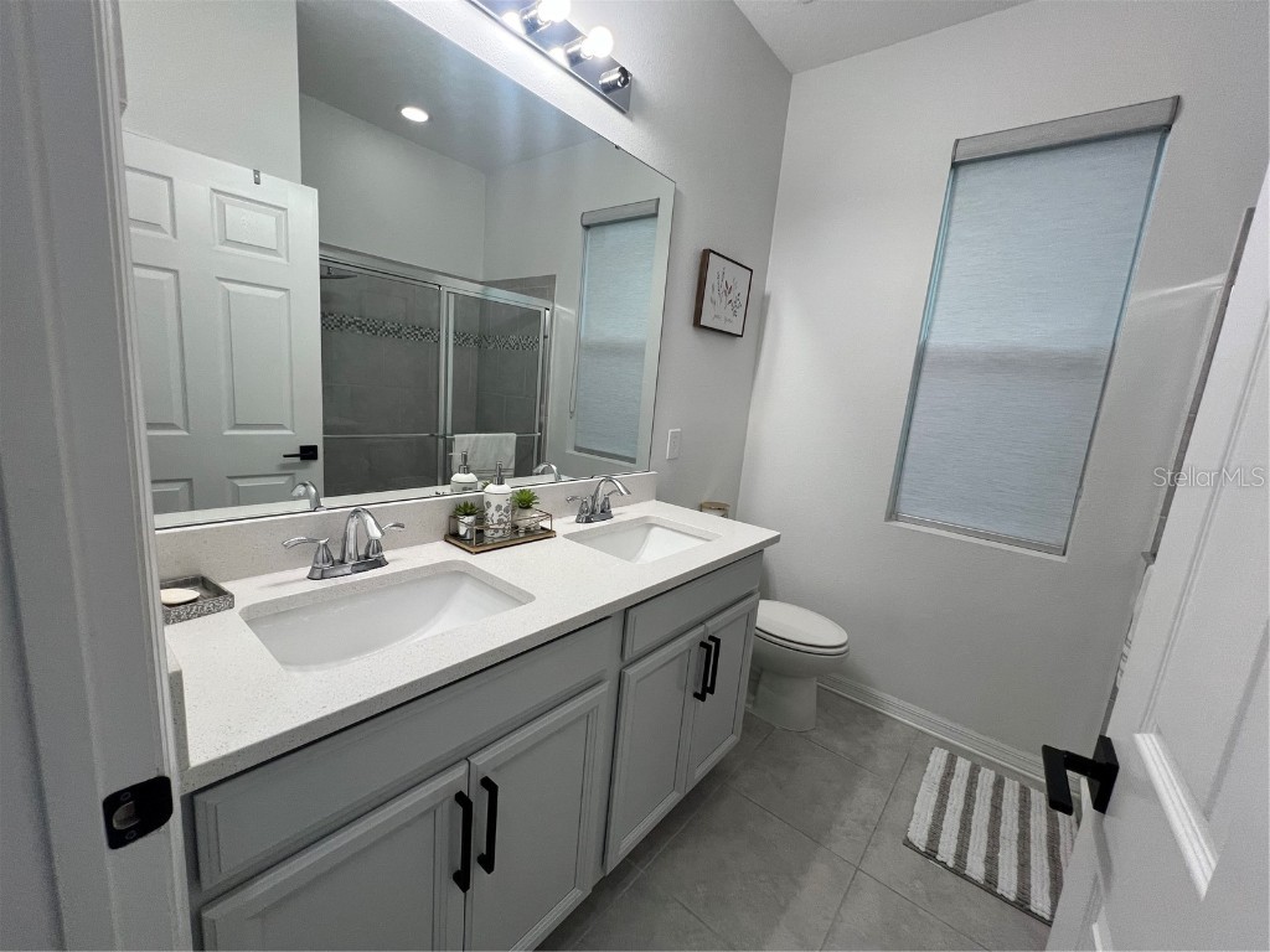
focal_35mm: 13
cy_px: 476
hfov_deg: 106.2
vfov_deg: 89.9
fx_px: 477
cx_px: 635
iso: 100
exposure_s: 1/120
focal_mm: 1.57
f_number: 1.8
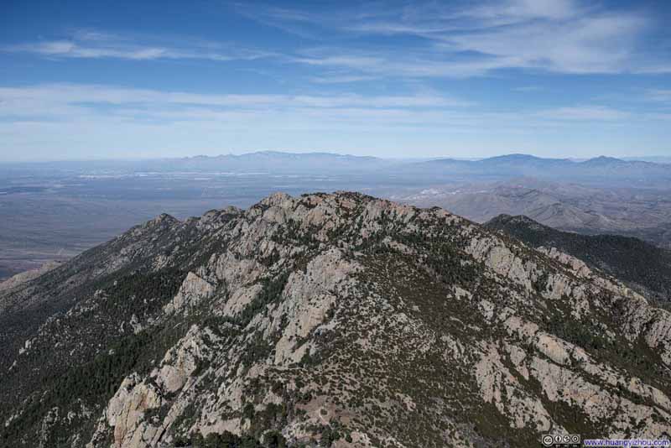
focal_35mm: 32
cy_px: 224
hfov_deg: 58.7
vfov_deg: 41.1
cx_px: 336
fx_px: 597
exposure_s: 1/2000
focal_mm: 32
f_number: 5.6
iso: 100
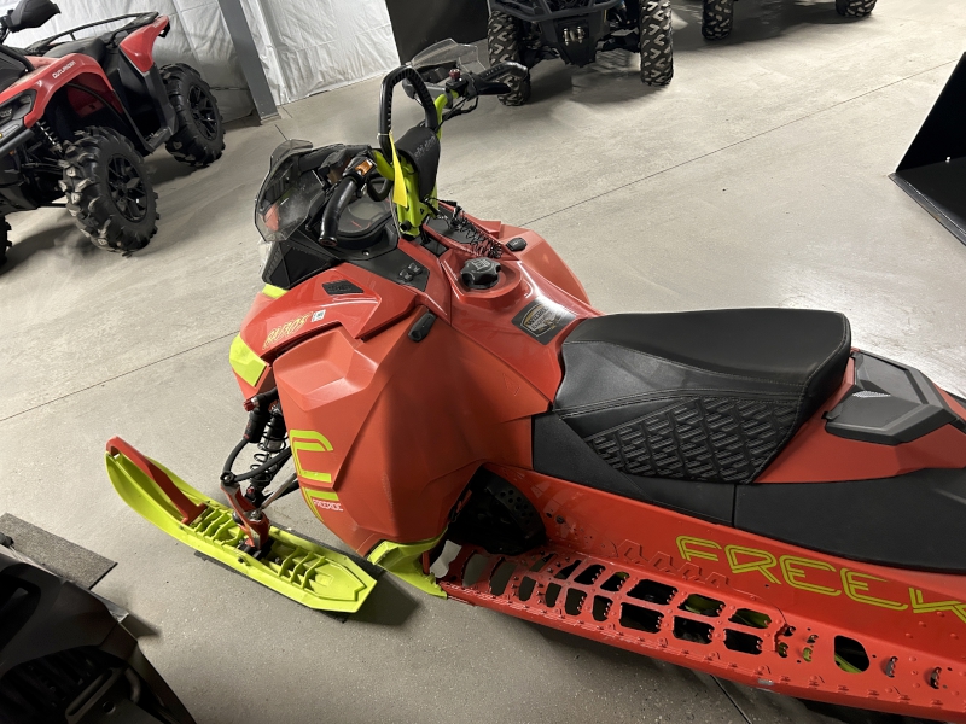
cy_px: 362
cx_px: 483
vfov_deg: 53.1
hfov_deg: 67.3
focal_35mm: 26
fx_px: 726
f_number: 1.5
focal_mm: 5.7
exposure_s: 1/40
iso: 400
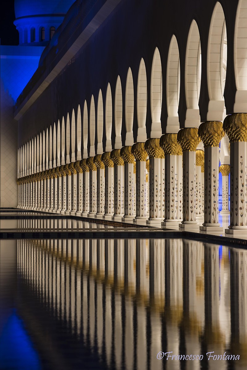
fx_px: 1234
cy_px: 185
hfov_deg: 11.4
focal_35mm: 120
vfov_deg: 17.1
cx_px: 124
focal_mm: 120
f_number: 6.3
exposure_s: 1/2.5
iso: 100
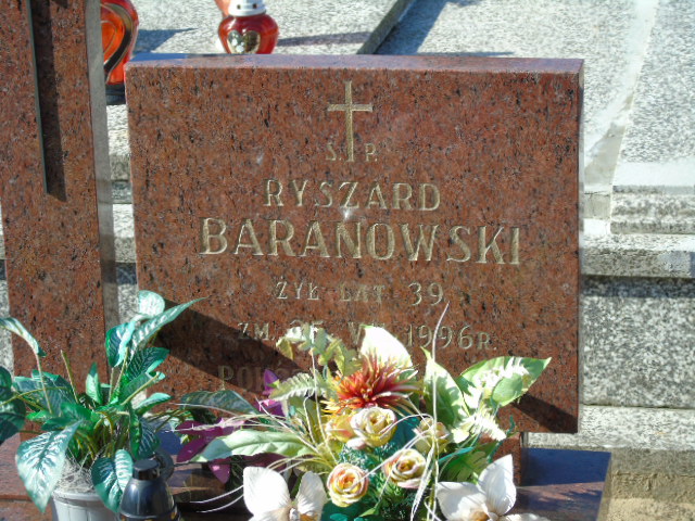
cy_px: 260
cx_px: 348
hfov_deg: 18.2
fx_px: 2168
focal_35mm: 108
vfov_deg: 13.7
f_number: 4.4
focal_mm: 19
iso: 80
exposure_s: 1/250
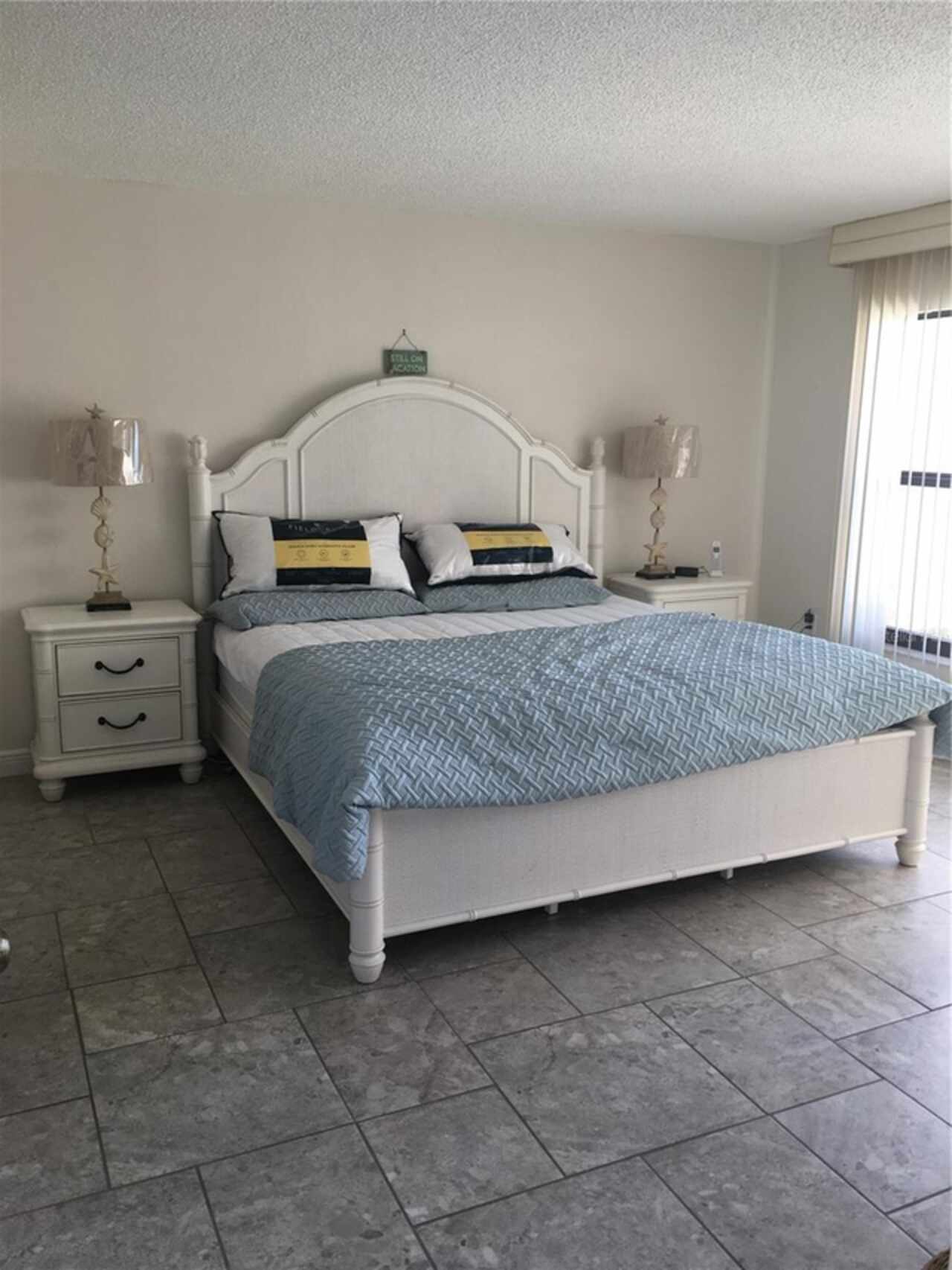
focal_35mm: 29
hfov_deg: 48.2
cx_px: 476
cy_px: 635
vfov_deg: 61.7
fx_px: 1063
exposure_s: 1/40
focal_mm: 4.15
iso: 25
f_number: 2.2
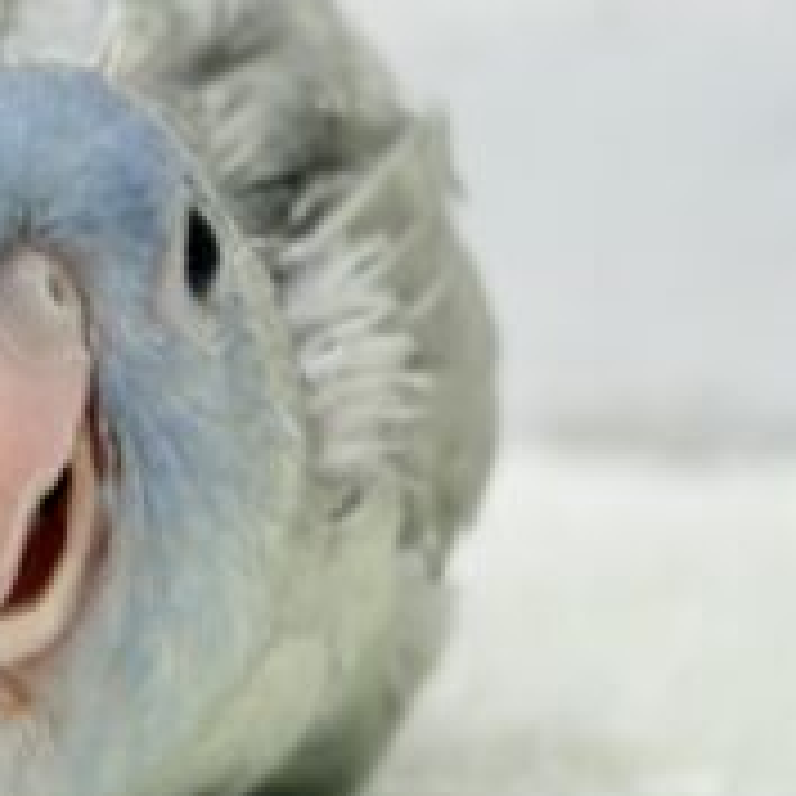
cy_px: 432
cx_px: 54
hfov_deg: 10.5
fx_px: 4319
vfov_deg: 10.5
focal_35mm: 166
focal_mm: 5.96
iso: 40
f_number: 1.6
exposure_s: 1/50
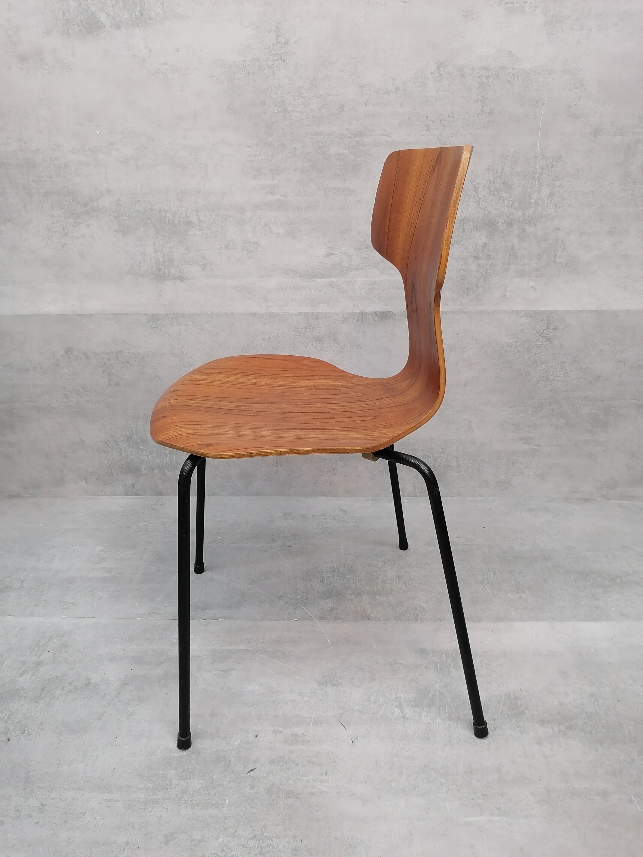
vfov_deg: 67.3
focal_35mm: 26
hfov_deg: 53.1
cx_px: 322
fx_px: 644
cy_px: 428
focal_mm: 5.3
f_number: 1.8
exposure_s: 1/33.3
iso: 250
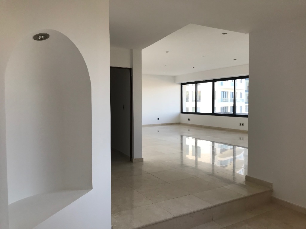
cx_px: 153
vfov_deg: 49.7
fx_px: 248
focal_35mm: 28
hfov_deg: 63.4
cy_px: 114
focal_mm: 3.99
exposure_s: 1/120
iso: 25
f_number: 1.8
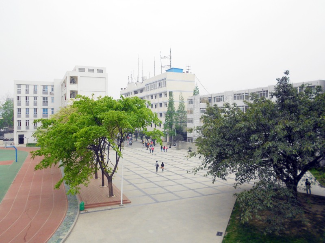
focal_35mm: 29
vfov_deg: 48.2
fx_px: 272
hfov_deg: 61.7
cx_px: 162
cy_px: 122
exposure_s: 1/400
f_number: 3.4
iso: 80
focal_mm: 5.1
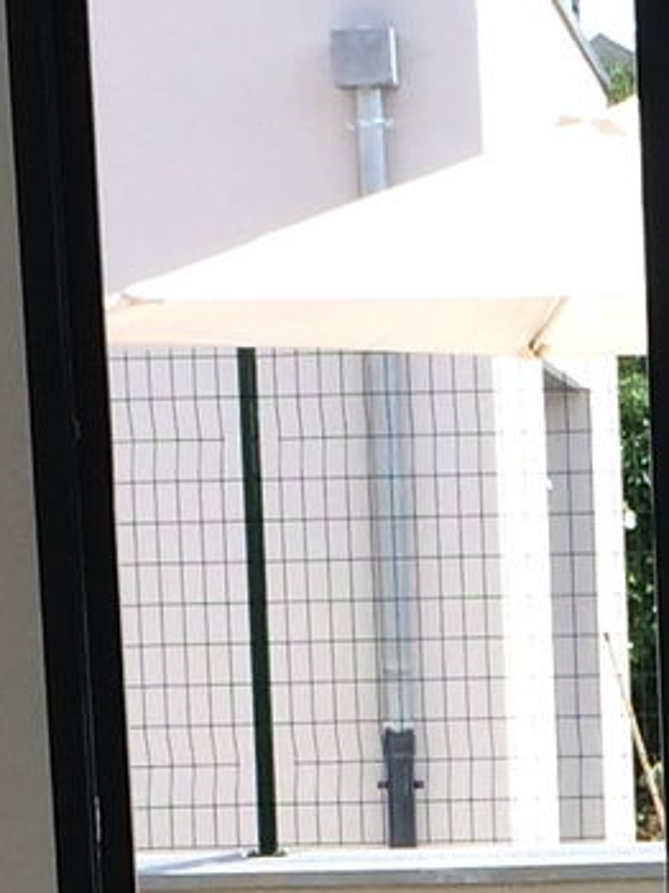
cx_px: 886
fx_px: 4721
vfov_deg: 10.5
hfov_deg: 8.0
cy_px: 1313
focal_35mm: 183
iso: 32
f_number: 2.2
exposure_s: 1/622
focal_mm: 4.12
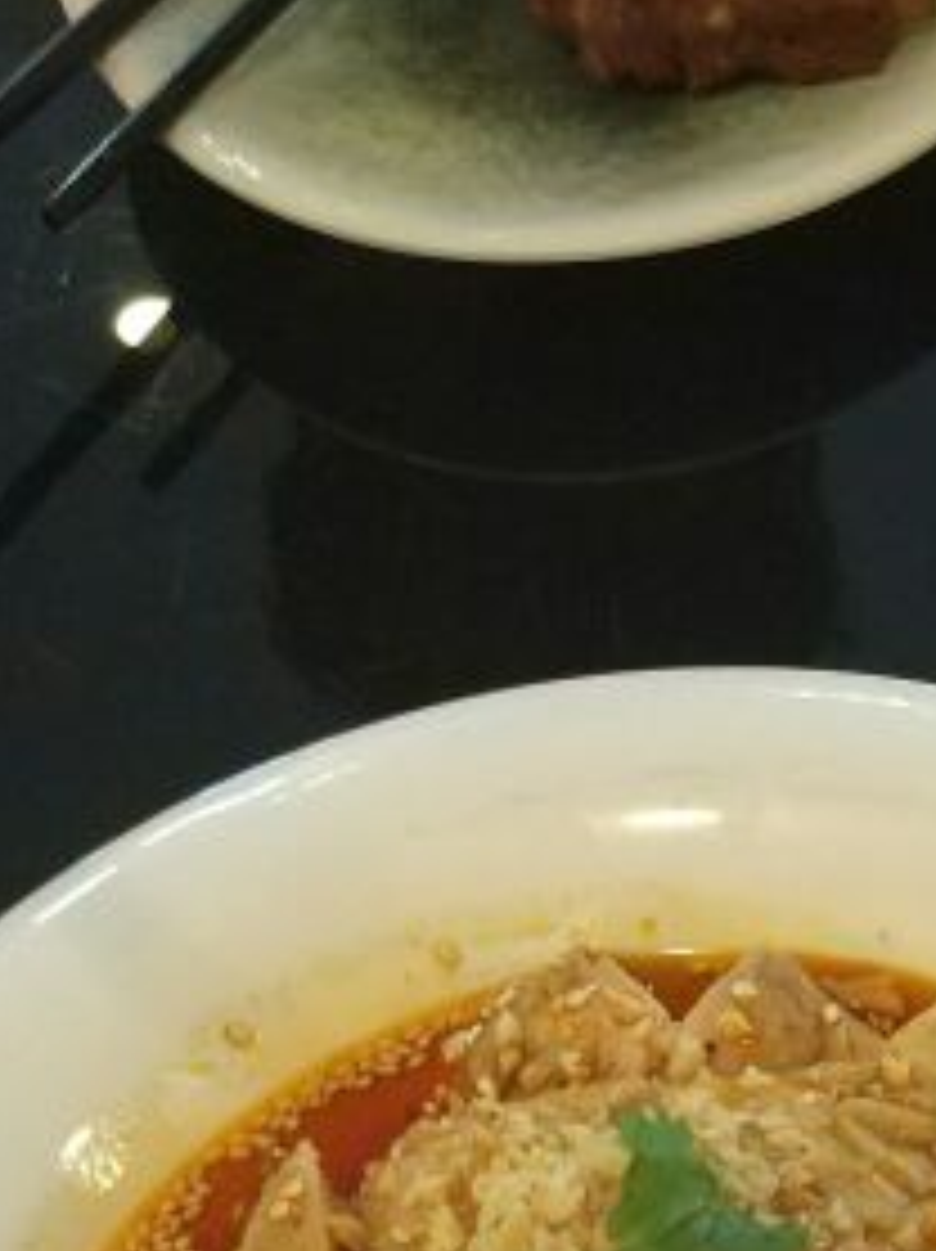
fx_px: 2094
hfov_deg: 24.6
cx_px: 792
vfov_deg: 28.3
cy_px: 1557
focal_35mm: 58
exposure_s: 1/25
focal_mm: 4.06
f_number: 2
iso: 1250
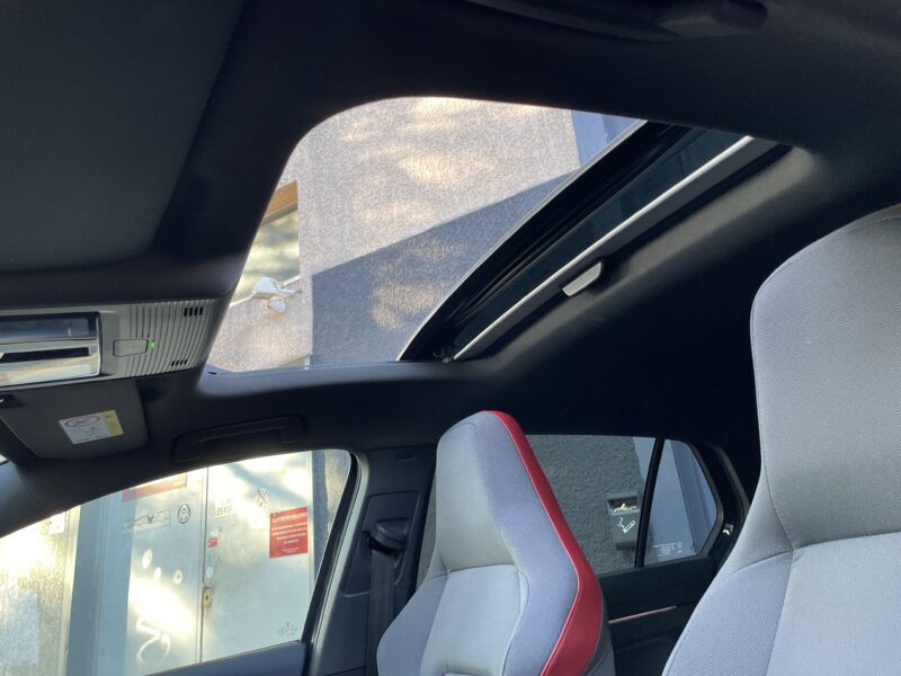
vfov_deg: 53.1
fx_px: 677
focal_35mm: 26
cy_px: 338
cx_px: 450
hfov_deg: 67.3
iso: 80
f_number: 1.6
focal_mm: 4.2
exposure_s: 1/121
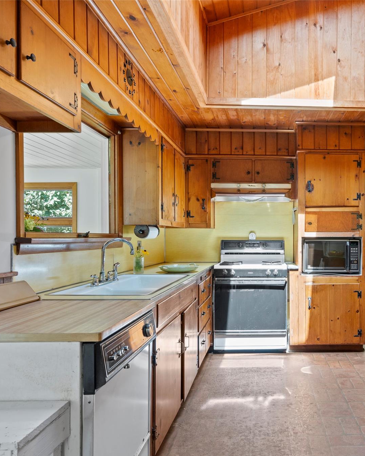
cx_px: 282
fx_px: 365
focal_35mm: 27
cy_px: 230
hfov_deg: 50.6
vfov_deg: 64.1
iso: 400
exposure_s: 1/4
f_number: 8
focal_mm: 19
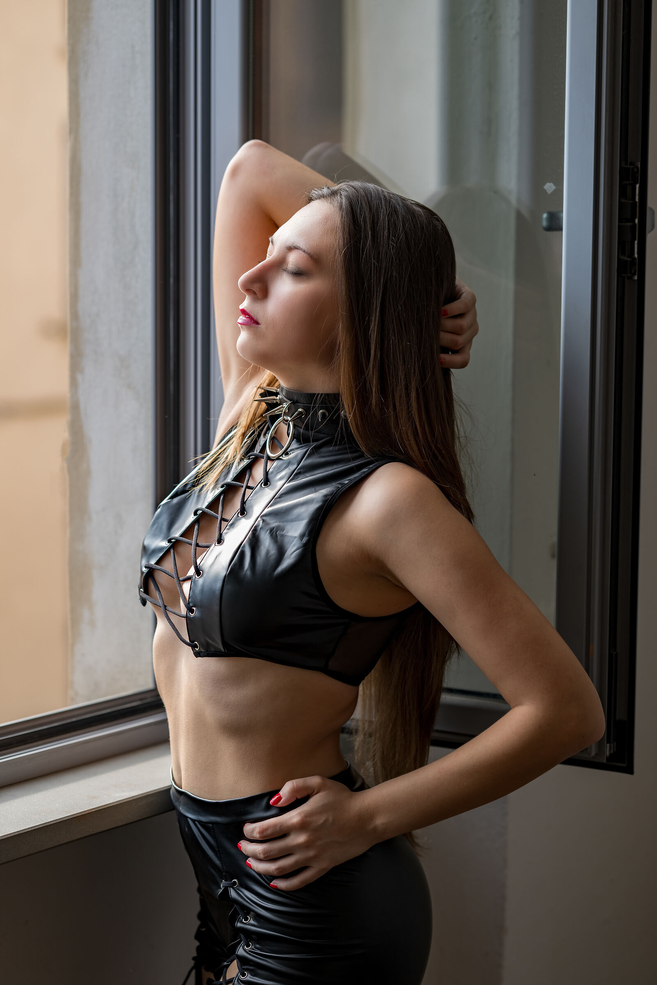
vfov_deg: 23.9
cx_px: 328
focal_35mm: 85
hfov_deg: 16.1
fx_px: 2327
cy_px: 492
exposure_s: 1/320
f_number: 2.8
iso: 100
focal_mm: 85
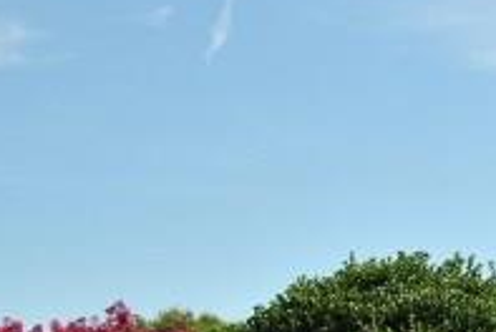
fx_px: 2015
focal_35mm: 146
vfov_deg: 9.3
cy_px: 382
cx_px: 589
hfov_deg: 13.7
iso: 100
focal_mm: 30
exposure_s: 1/200
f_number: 8
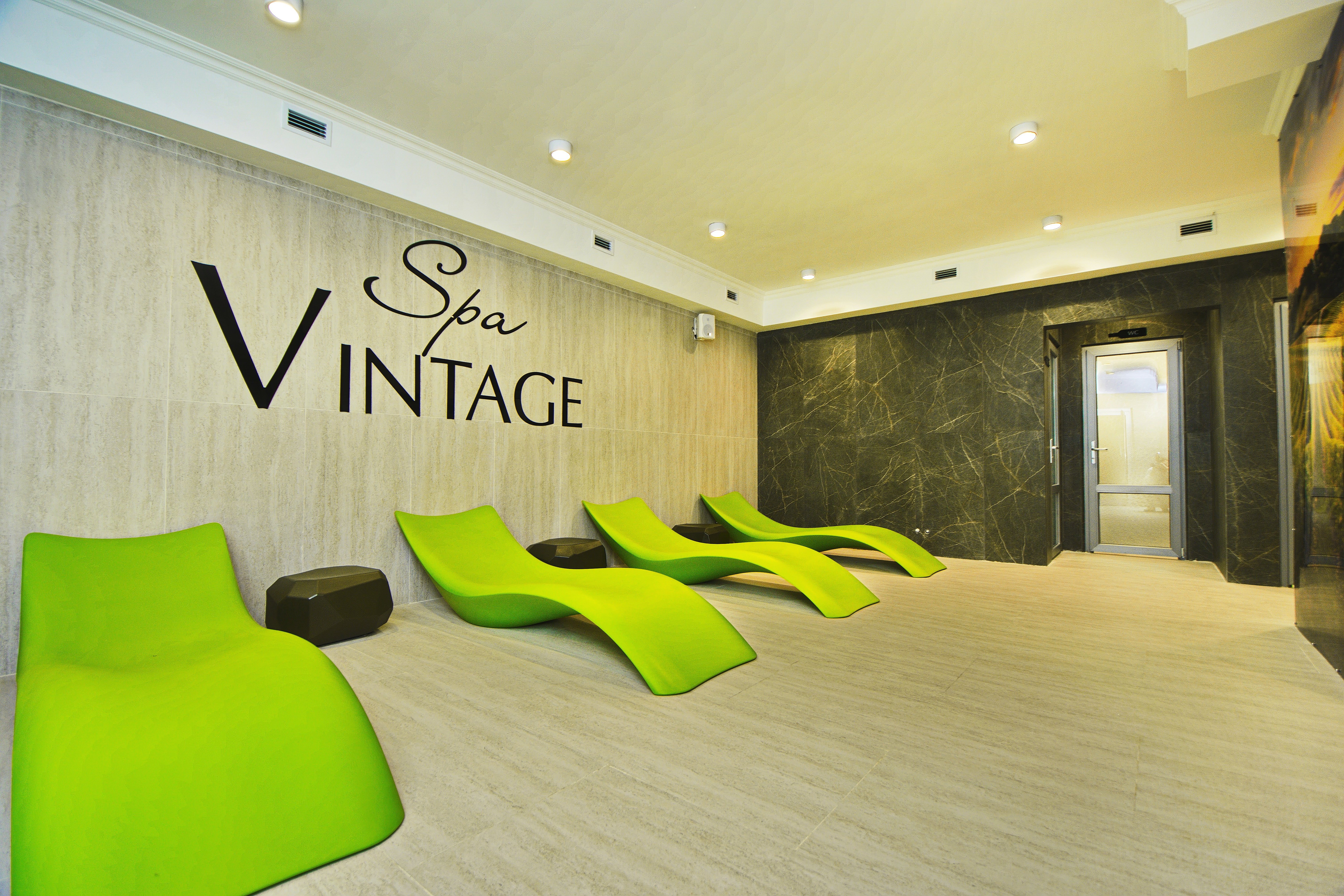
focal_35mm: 15
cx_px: 672
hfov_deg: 100.4
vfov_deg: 77.3
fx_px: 560
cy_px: 448
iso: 100
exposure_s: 1/10
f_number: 4
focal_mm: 10
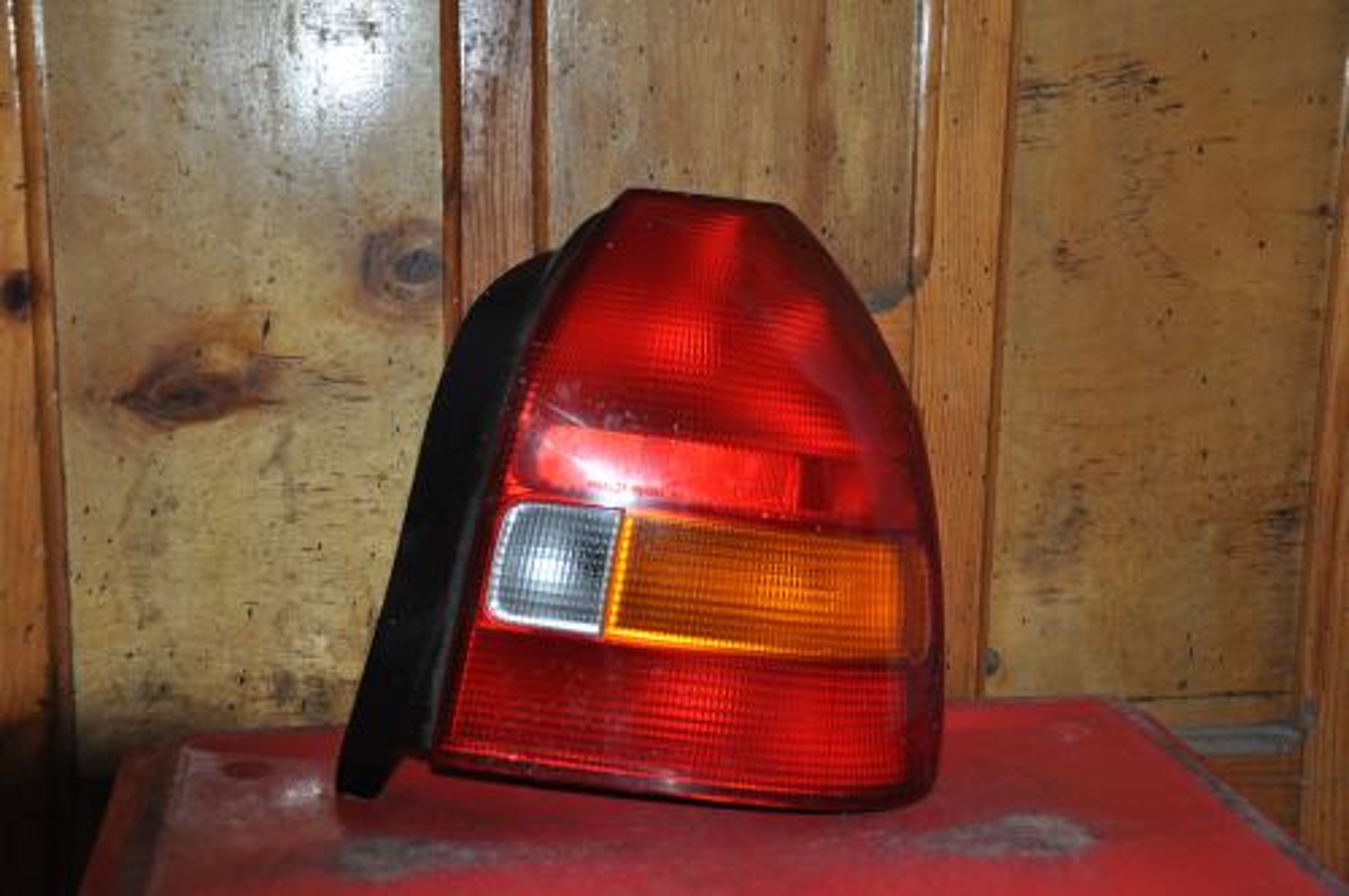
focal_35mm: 51
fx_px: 1909
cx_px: 674
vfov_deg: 26.4
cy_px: 448
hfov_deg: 38.9
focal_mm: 34
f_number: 4.2
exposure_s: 1/60
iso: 800
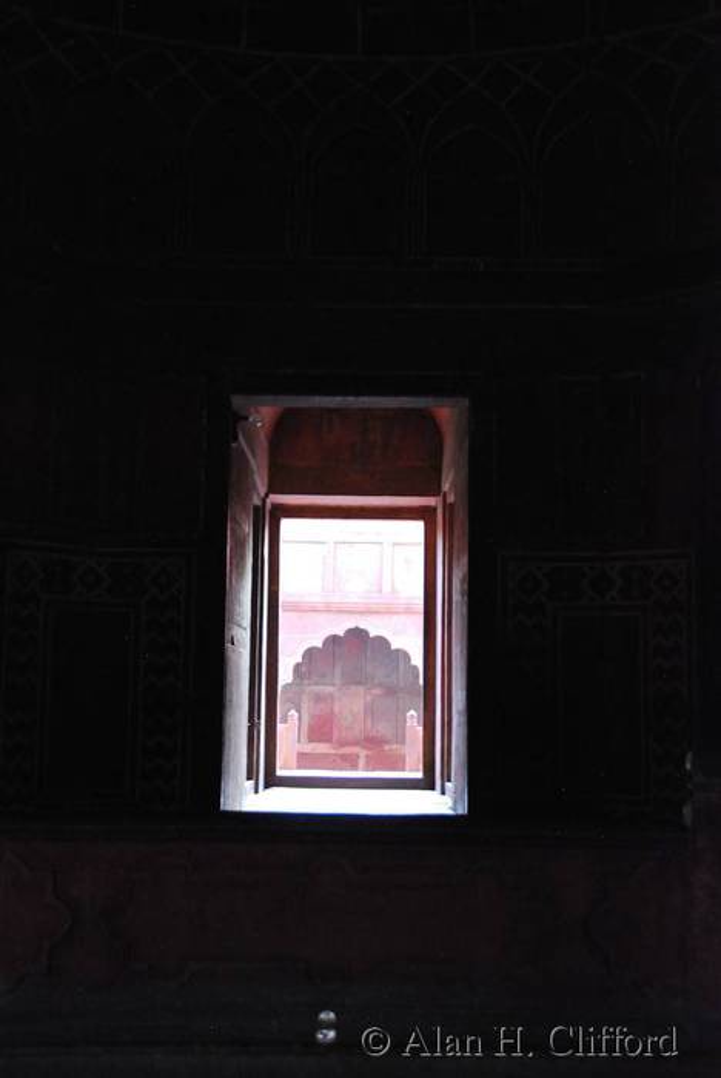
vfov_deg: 38.9
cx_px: 360
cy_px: 539
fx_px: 1529
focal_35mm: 51
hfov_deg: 26.5
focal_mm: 34
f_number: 4.2
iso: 1600
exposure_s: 1/20
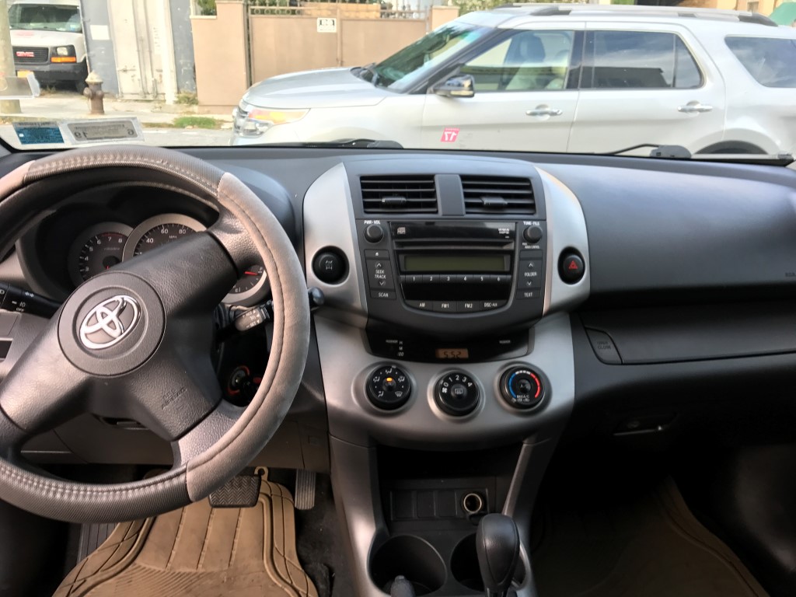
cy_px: 298
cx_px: 398
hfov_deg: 63.4
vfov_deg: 49.7
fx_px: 644
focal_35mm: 28
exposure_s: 1/60
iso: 25
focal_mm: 3.99
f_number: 1.8
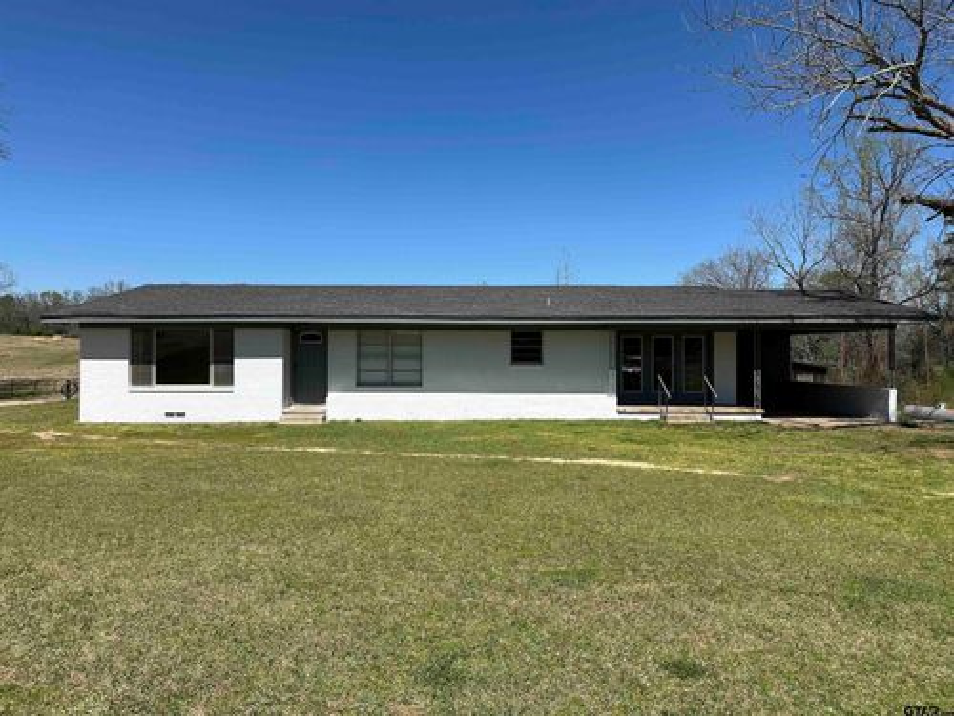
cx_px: 477
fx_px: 661
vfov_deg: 56.8
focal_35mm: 24
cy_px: 358
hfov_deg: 71.6
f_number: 1.78
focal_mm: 6.86
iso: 80
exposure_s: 1/5263
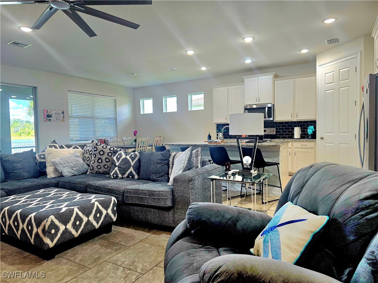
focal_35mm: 23
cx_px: 189
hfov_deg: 73.9
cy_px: 142
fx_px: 251
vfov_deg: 58.9
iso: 100
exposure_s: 1/120
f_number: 1.7
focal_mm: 6.3
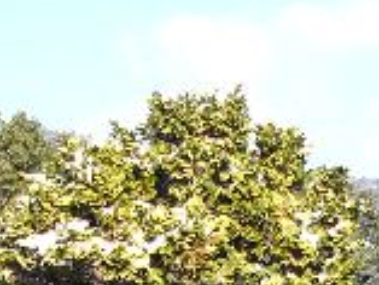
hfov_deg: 6.2
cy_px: 466
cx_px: 210
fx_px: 3484
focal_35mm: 318
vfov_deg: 4.6
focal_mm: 13.1
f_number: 5.6
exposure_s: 1/640
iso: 100
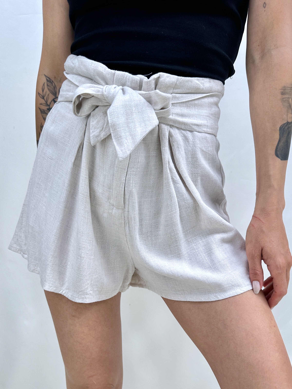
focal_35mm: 24
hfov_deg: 56.8
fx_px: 270
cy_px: 194
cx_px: 146
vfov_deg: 71.6
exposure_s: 1/699
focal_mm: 6.86
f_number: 1.78
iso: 80
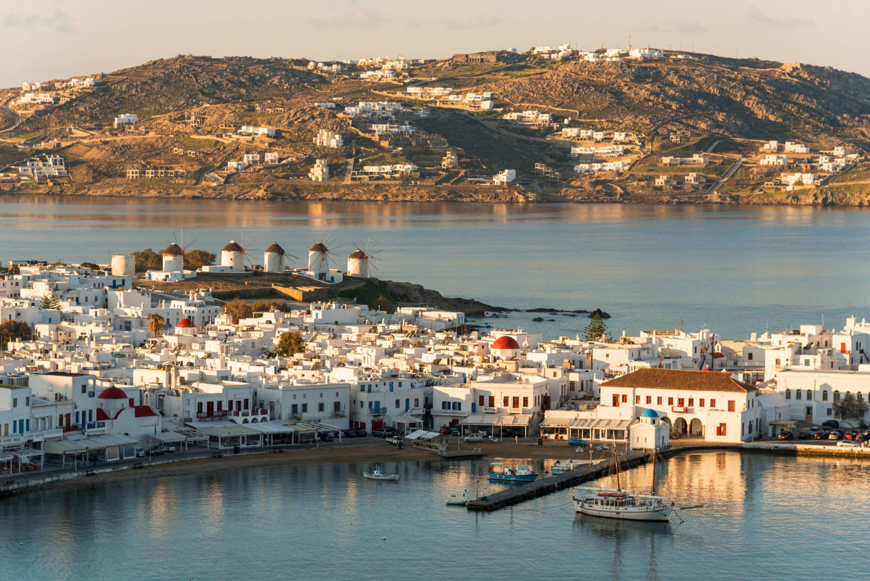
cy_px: 290
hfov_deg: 17.1
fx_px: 2901
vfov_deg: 11.4
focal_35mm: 120
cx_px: 435
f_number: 6.3
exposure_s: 1/125
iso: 100
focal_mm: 120
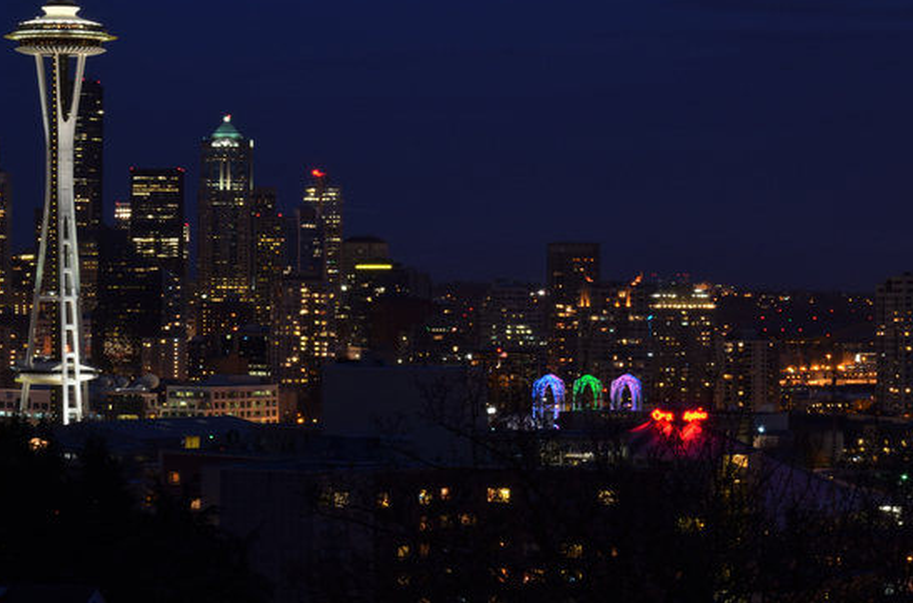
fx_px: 3152
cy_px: 282
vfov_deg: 10.9
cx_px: 390
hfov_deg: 16.5
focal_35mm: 125
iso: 100
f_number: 16
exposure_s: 15
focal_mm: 65
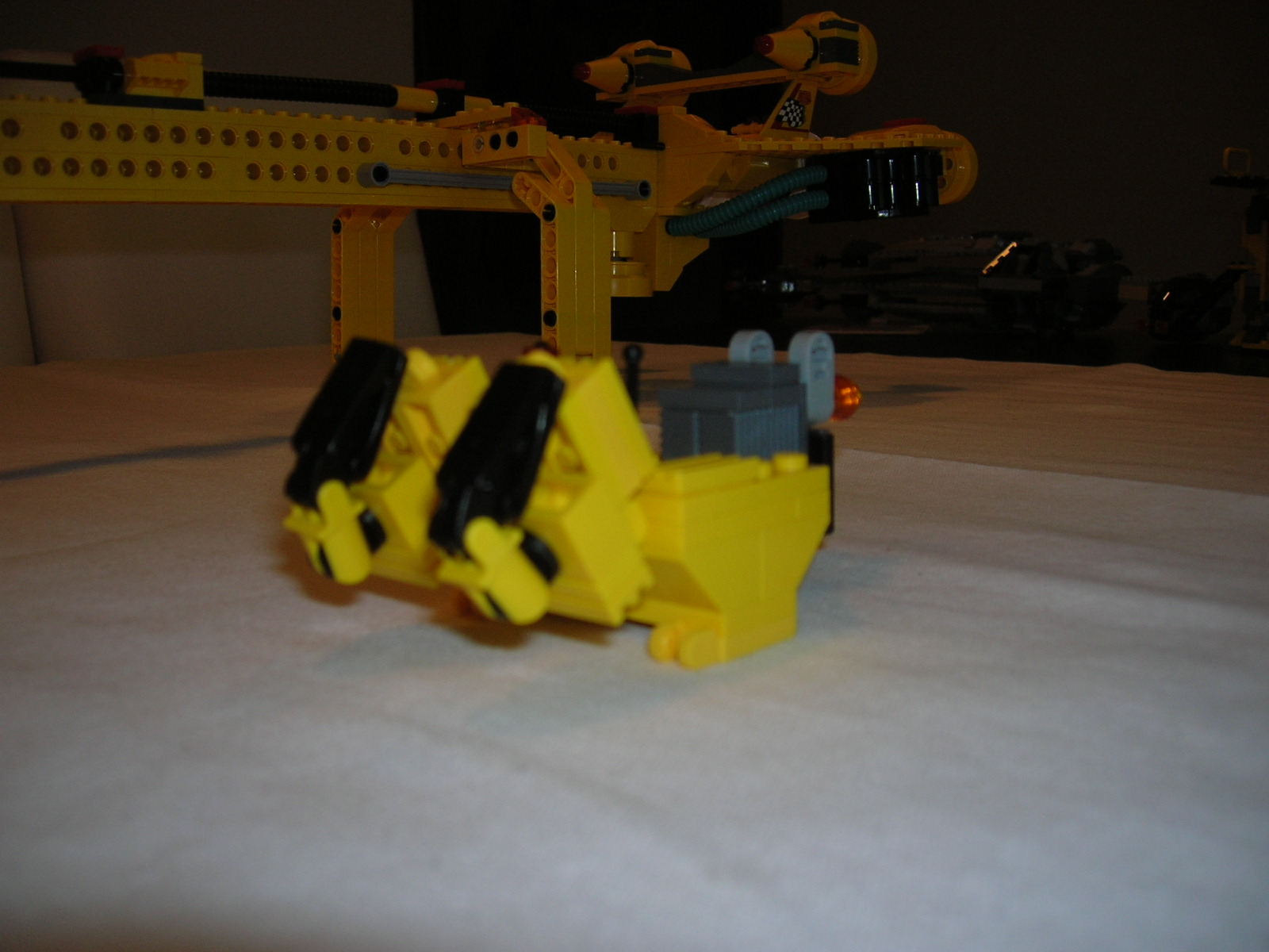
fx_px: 1246
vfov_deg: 41.8
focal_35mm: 34
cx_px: 634
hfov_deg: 54.0
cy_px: 476
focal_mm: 5.7
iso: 50
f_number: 2.9
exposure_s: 1/60.1
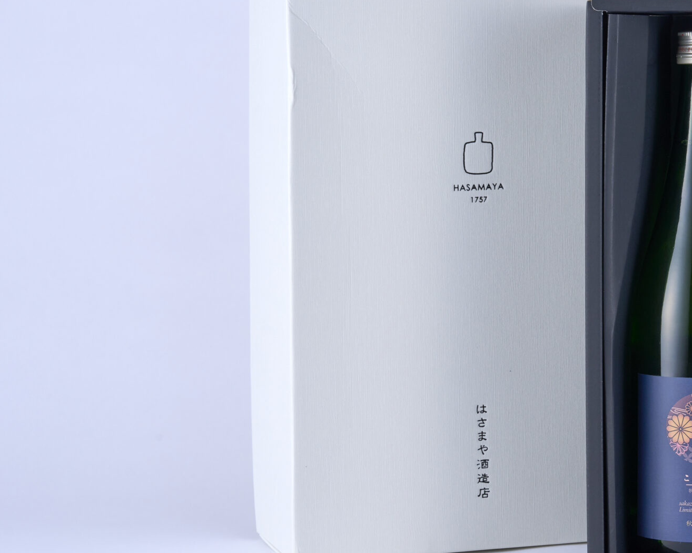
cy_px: 232
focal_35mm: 128
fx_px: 2621
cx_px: 619
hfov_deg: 14.9
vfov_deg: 12.1
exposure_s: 1/160
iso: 200
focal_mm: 70
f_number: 13
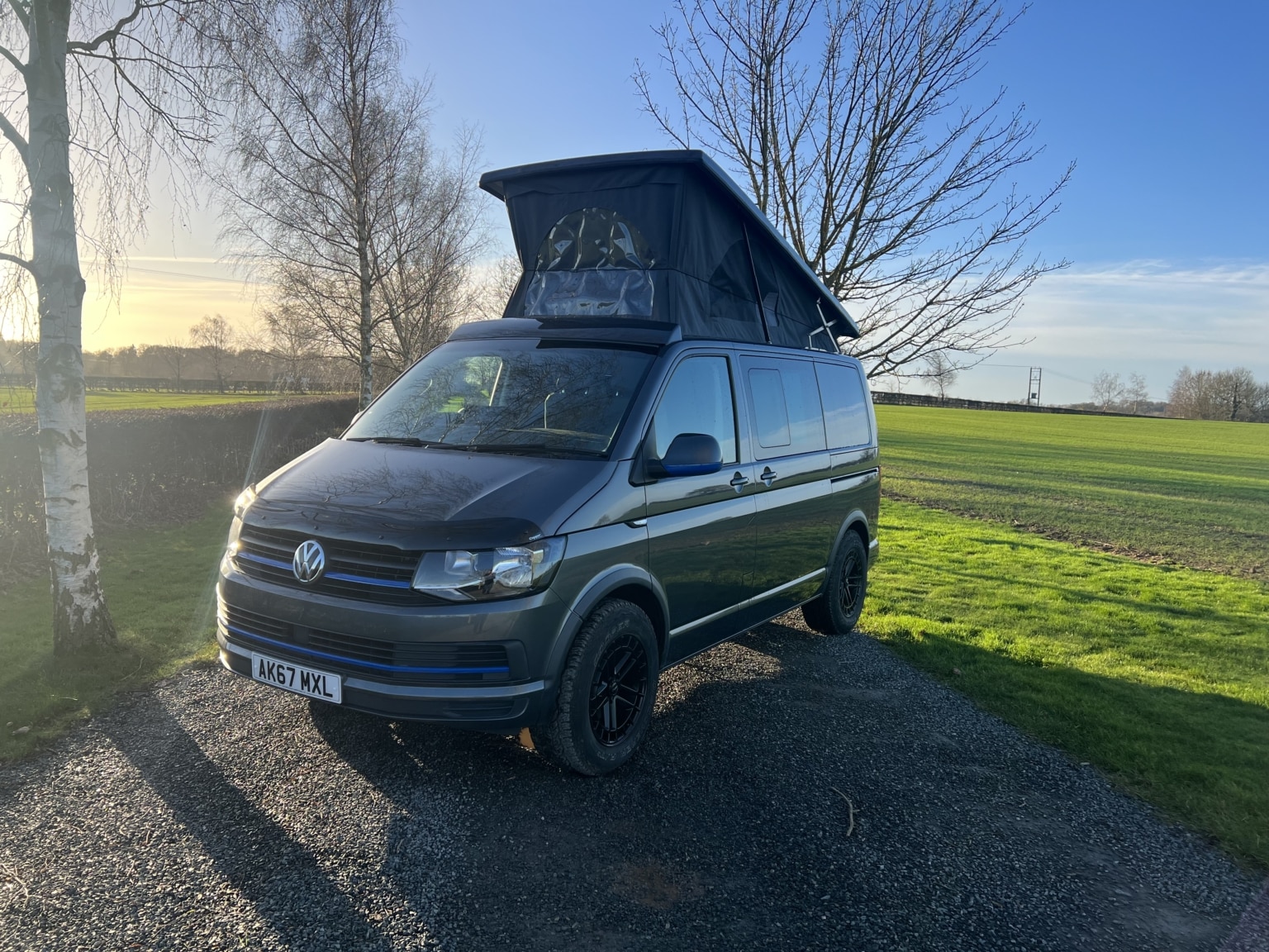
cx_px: 634
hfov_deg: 67.3
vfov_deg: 53.1
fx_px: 953
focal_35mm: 26
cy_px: 476
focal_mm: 5.7
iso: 50
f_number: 1.5
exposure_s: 1/1972
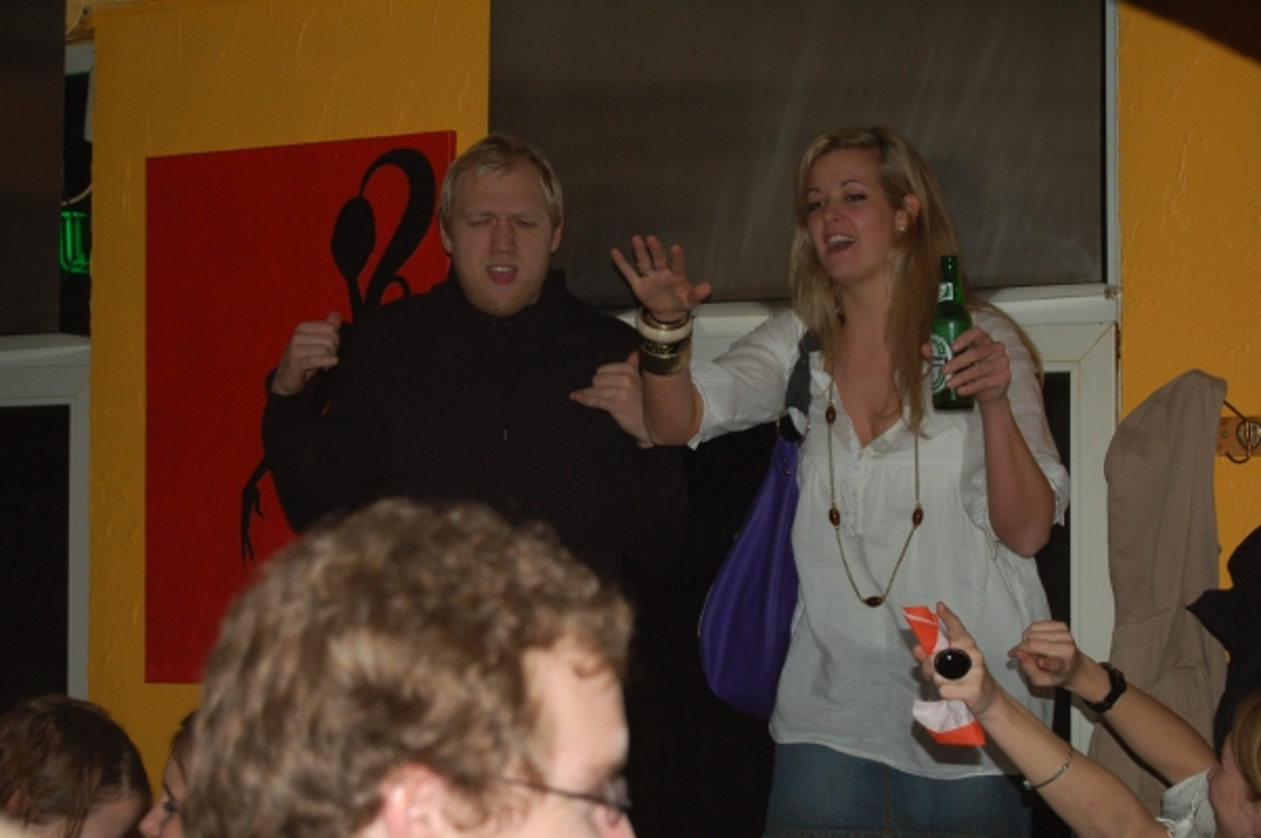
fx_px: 2887
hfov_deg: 24.6
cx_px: 630
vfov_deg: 16.5
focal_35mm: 82
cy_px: 419
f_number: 5.6
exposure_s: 1/60
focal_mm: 55
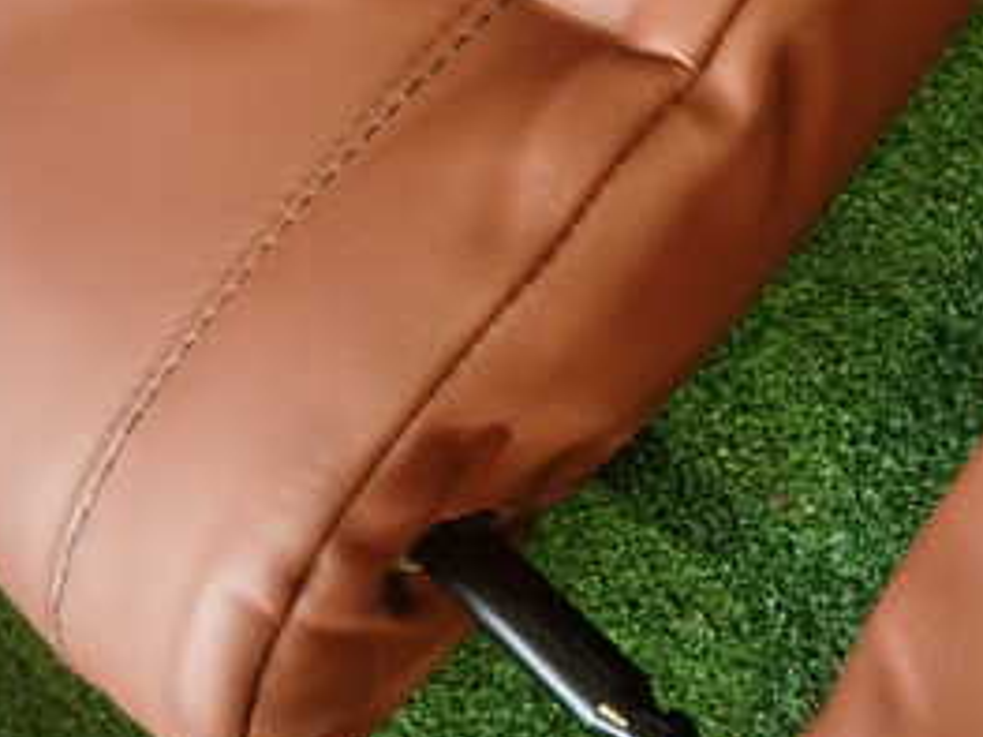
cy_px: 258
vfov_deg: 25.5
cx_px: 833
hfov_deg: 32.5
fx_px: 1618
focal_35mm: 57
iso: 250
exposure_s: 1/30
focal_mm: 4.5
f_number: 2
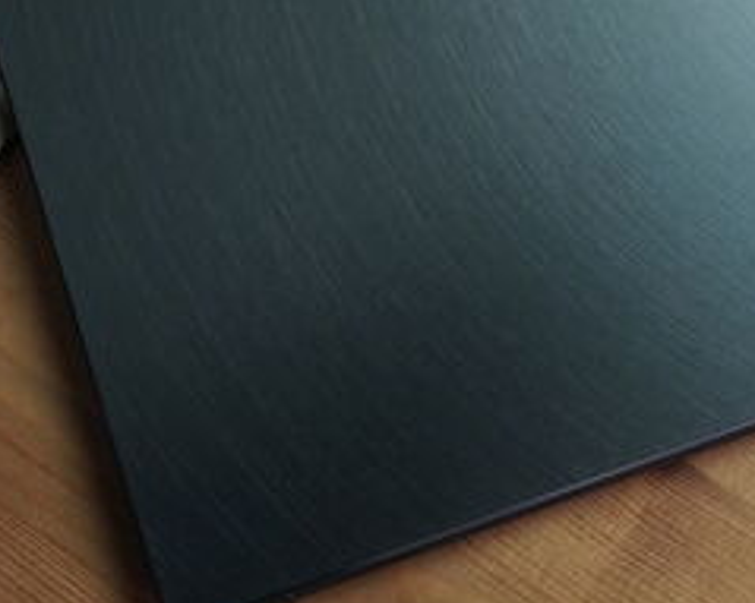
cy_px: -101
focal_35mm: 101
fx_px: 2256
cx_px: 714
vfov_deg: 14.8
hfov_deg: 18.6
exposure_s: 1/125
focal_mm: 31
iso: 1000
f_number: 7.1
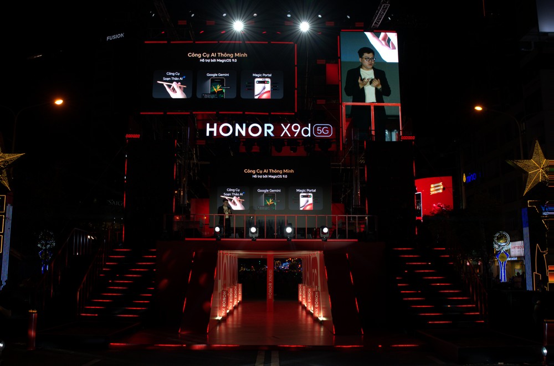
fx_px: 553
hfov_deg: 53.3
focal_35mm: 36
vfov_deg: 36.7
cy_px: 183
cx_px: 277
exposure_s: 1/100
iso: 500
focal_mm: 24
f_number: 7.1
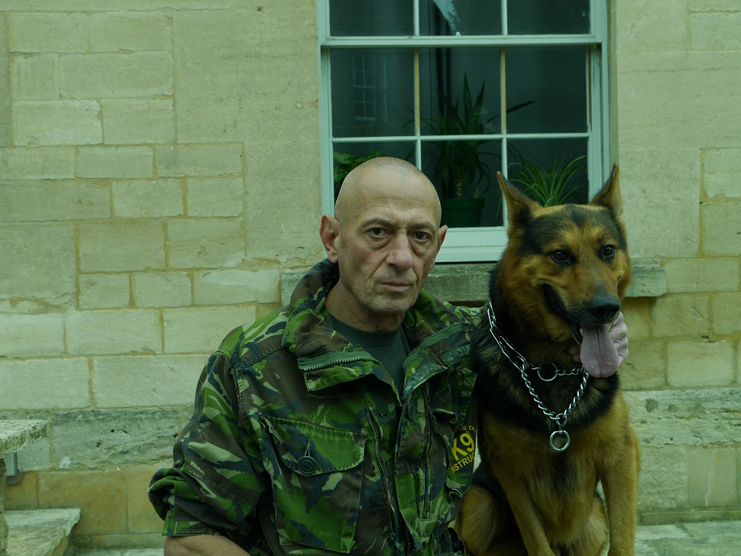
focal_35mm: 52
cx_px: 370
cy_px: 278
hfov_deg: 36.8
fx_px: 1114
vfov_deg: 28.1
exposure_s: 1/320
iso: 160
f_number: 8
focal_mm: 26
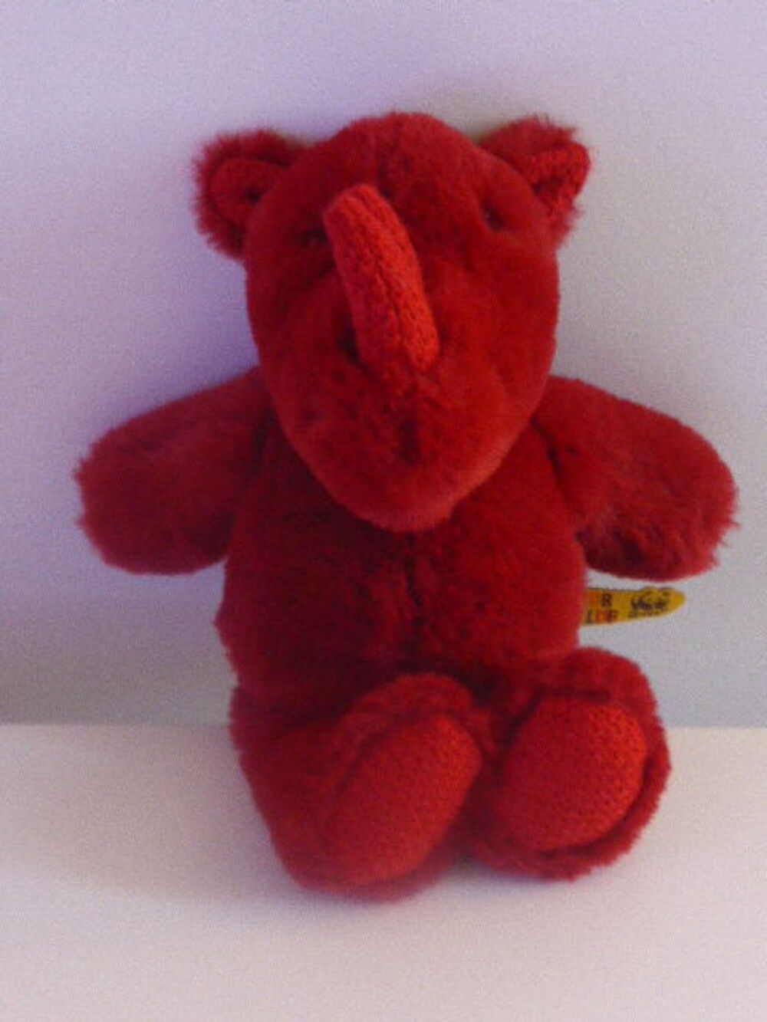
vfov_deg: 17.7
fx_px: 3279
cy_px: 511
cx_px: 384
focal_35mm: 111
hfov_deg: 13.3
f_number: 5.3
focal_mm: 18.2
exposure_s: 1/4
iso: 800
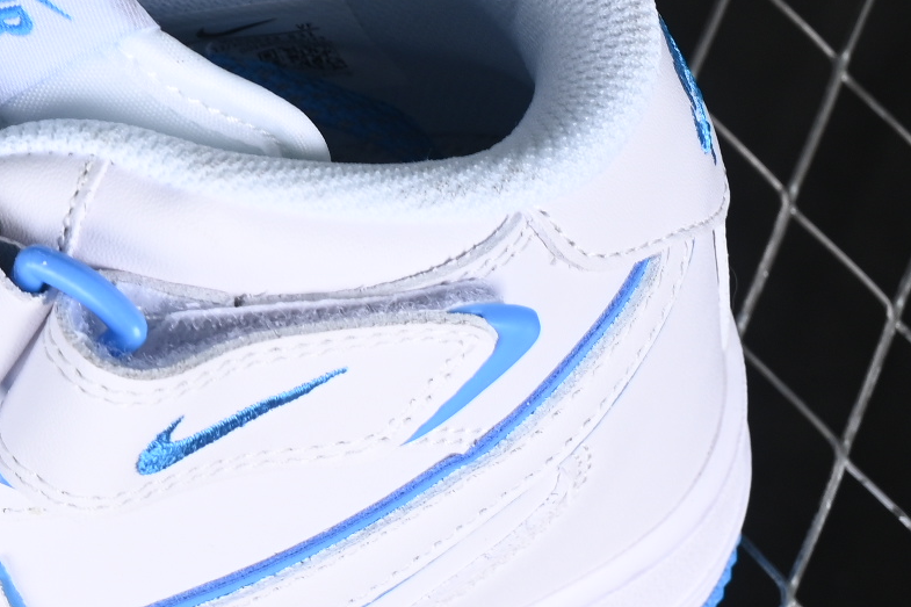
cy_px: 172
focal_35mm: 266
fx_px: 6729
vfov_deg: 5.2
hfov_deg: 7.6
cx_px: -360
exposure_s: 1/80
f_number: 7.1
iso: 160
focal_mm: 50
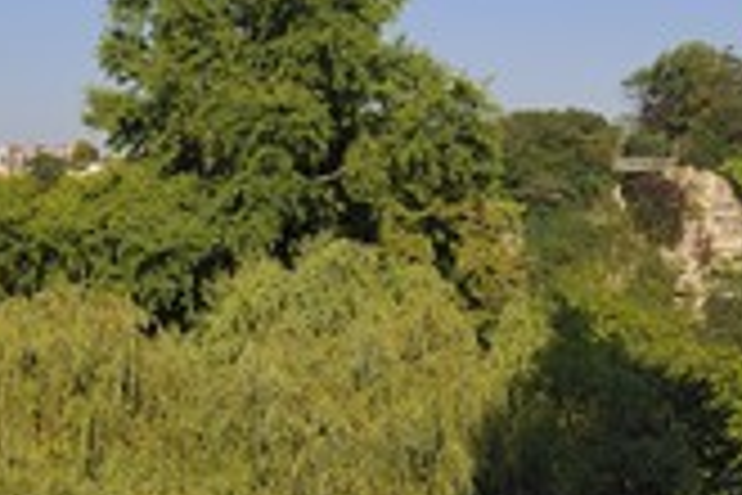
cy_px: 400
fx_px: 2205
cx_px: 378
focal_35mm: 107
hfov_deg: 19.1
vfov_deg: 12.7
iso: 200
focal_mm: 42
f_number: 11
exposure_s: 1/160
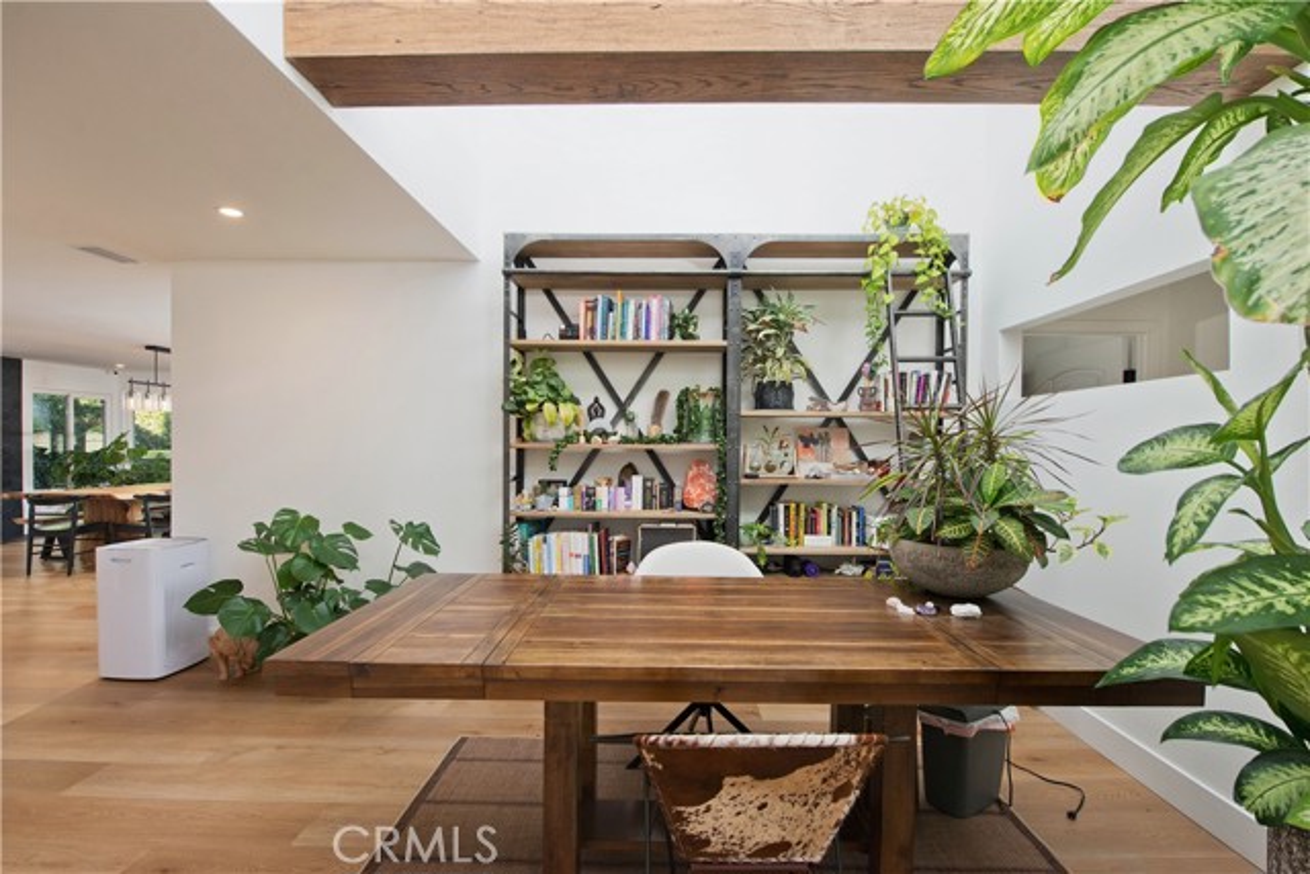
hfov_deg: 96.7
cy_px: 437
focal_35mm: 16
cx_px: 655
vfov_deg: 73.8
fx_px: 582
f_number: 5.6
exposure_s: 1/160
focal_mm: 16
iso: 400
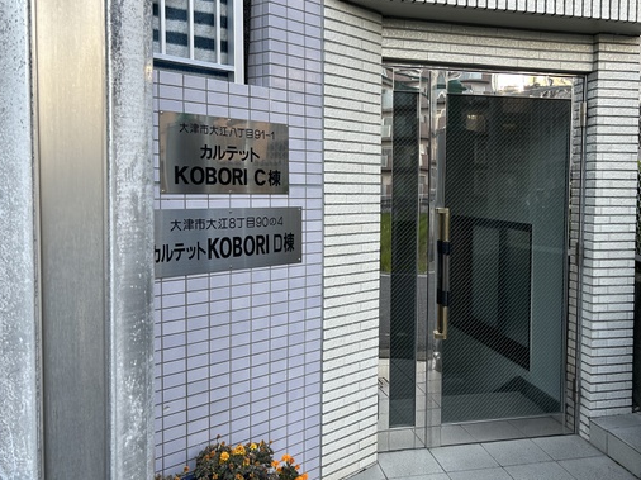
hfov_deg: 50.8
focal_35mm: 36
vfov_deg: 39.6
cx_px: 404
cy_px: 226
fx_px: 666
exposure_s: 1/303
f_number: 1.5
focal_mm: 5.7
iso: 50
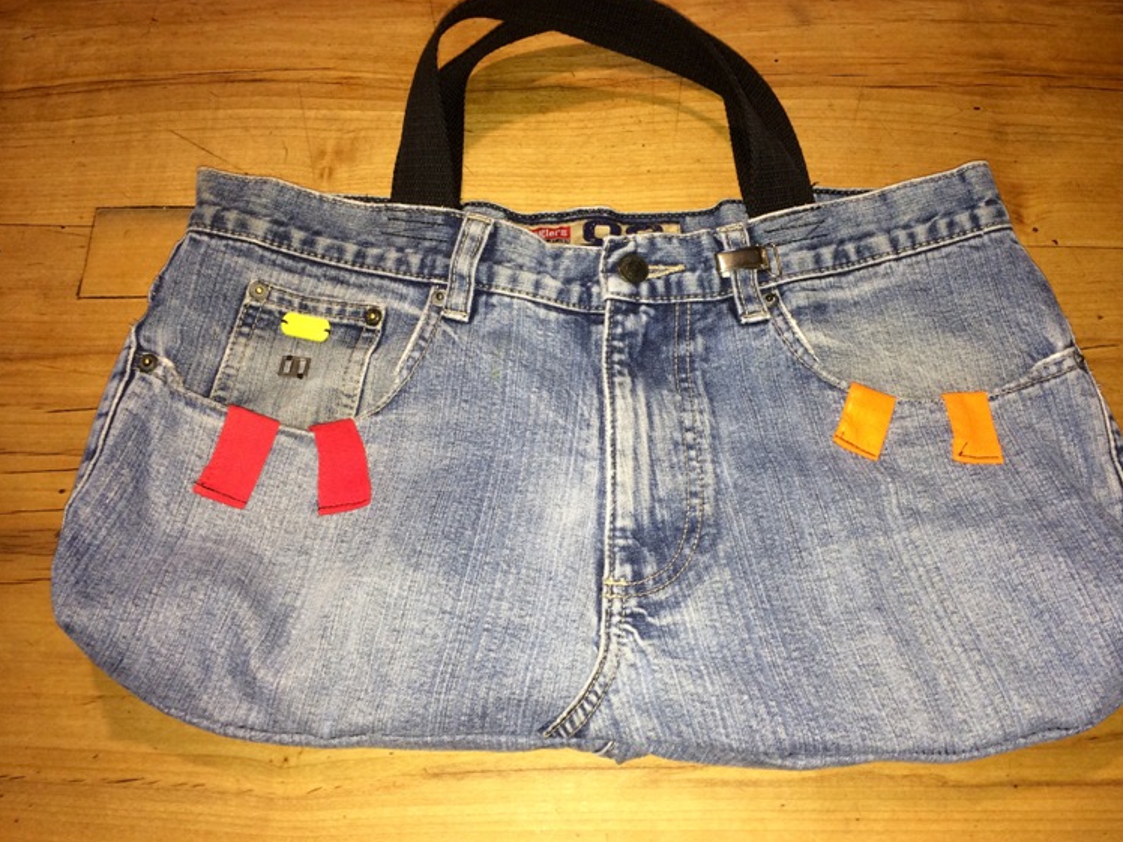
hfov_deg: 58.3
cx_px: 592
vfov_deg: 45.4
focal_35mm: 31
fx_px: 1006
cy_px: 395
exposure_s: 1/25
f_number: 2.2
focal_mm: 4.15
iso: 80
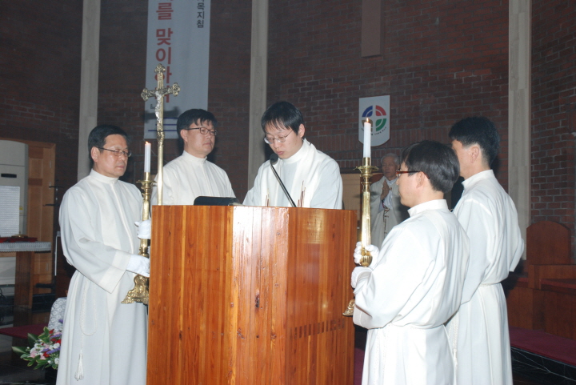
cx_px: 288
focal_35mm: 44
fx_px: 696
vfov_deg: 30.9
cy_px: 192
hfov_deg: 44.9
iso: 400
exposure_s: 1/60
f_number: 8
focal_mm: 29
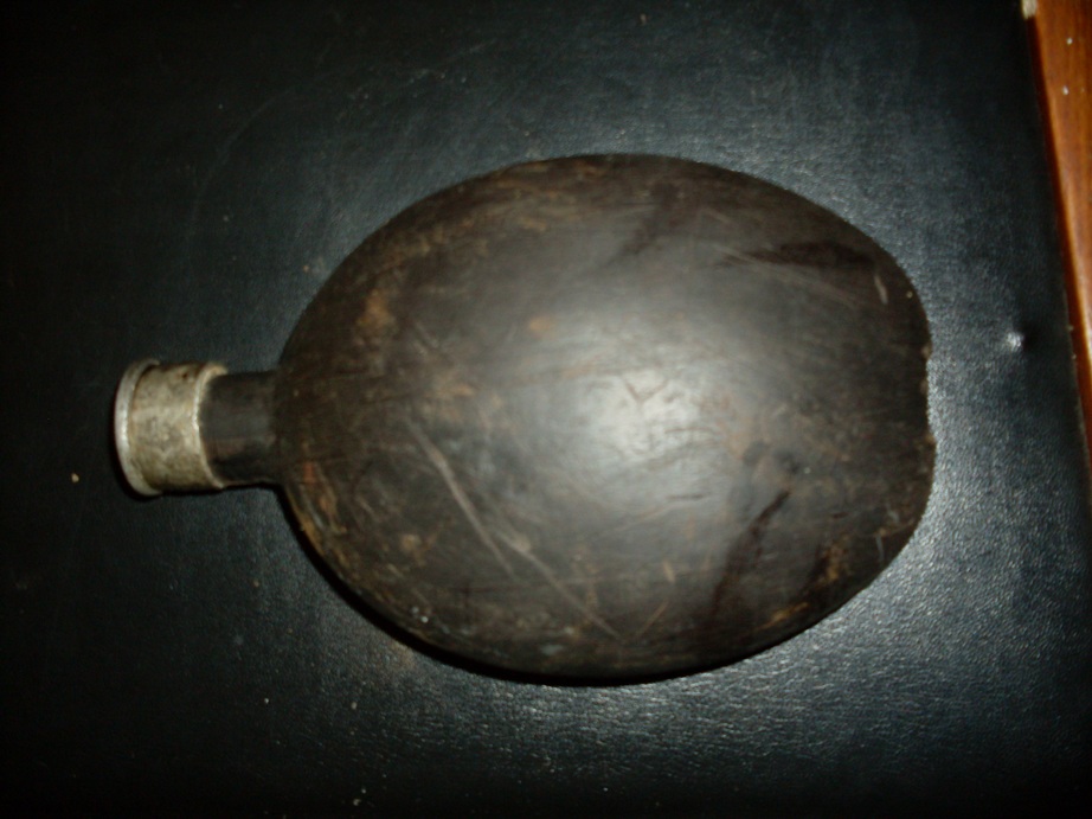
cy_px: 410
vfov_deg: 37.7
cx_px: 546
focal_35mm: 38
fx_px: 1198
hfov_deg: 49.0
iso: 100
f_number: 2.8
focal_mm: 6.3
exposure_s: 1/45
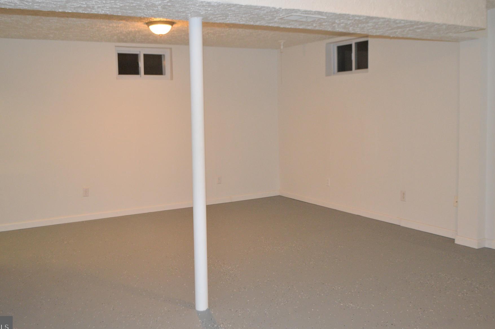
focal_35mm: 35
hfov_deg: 54.5
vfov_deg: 37.7
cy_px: 144
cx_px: 239
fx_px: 481
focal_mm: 20
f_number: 3.8
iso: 640
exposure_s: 1/60
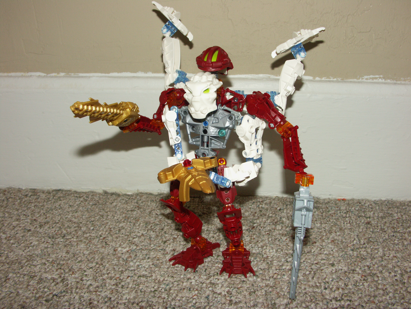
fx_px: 368
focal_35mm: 31
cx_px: 206
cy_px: 154
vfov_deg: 45.4
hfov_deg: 58.4
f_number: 4.5
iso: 200
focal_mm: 8.02
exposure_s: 1/50
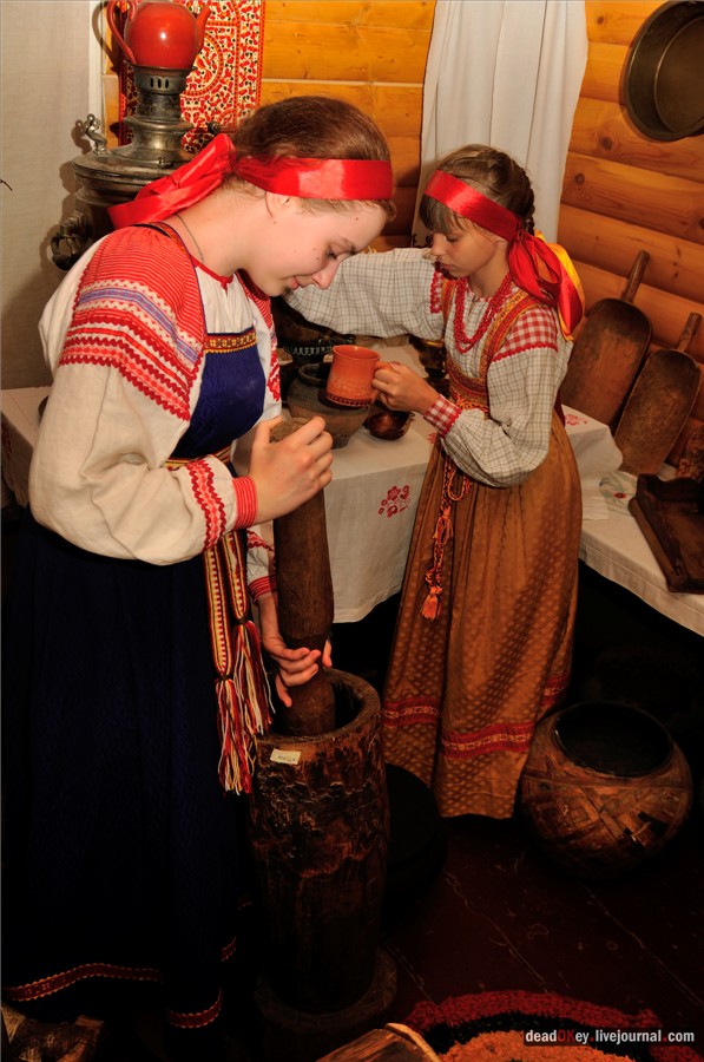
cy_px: 531
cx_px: 352
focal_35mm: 36
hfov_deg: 36.8
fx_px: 1060
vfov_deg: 53.2
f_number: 5.6
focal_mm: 24
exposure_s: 1/60
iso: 200
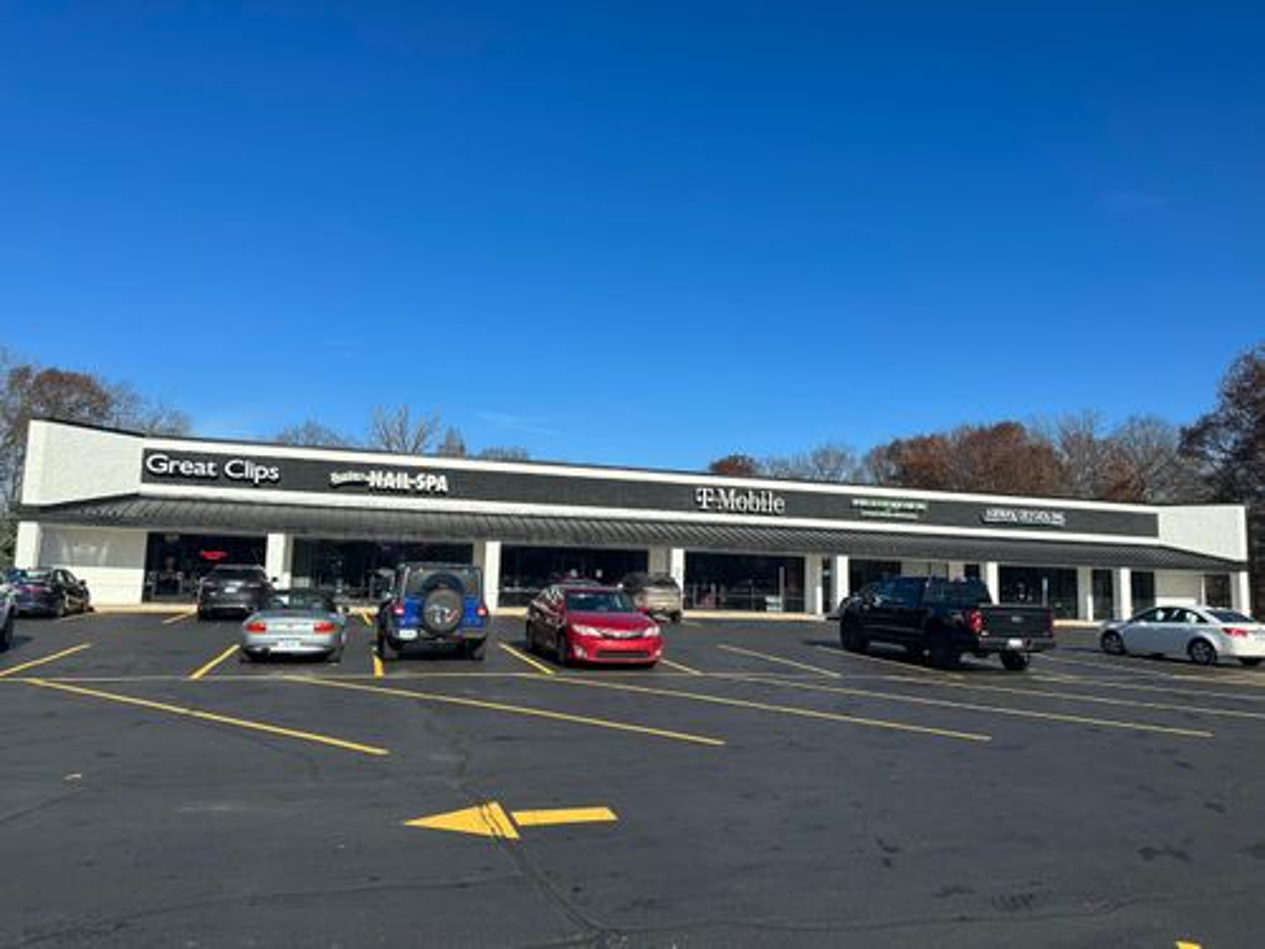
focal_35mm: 24
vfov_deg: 56.8
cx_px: 632
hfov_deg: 71.6
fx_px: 877
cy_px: 474
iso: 80
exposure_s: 1/5000
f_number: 1.78
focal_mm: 6.86
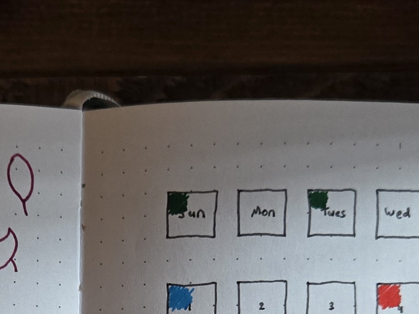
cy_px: 465
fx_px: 1222
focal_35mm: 101
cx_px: 88
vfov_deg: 13.8
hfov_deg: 19.3
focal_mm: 5.4
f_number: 1.8
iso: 400
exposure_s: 1/120
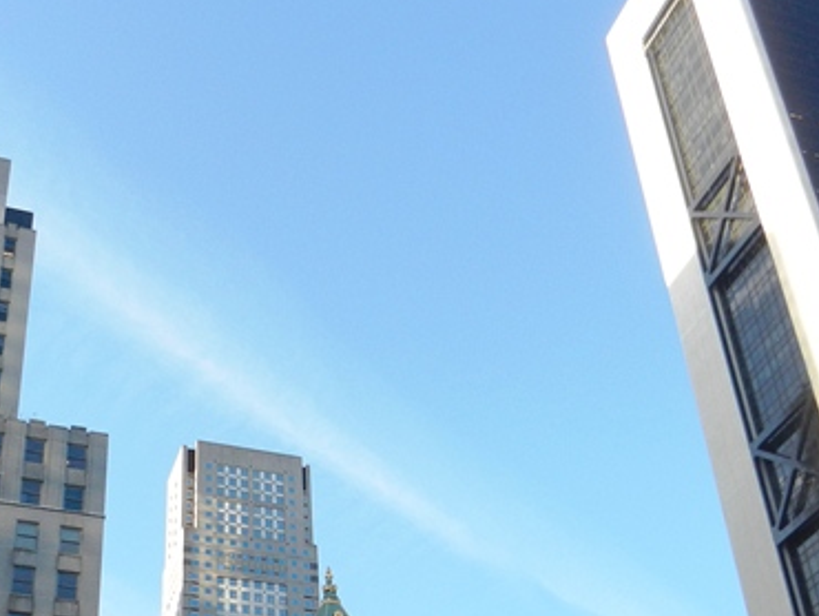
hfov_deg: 35.5
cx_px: 363
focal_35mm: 54
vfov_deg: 26.3
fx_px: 1278
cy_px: 543
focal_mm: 4.5
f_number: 3.5
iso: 160
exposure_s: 1/400
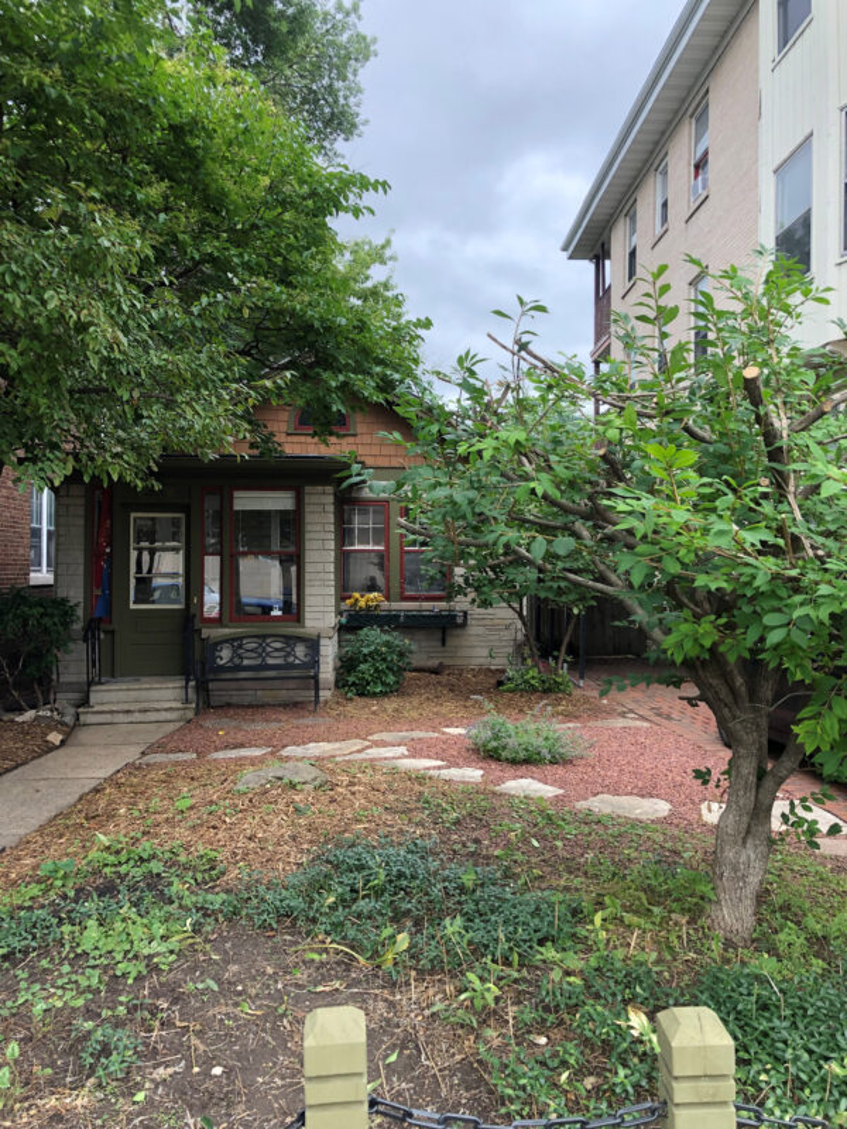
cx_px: 424
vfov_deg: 63.4
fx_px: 913
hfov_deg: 49.7
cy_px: 564
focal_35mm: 28
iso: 20
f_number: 1.8
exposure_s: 1/333
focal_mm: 3.99
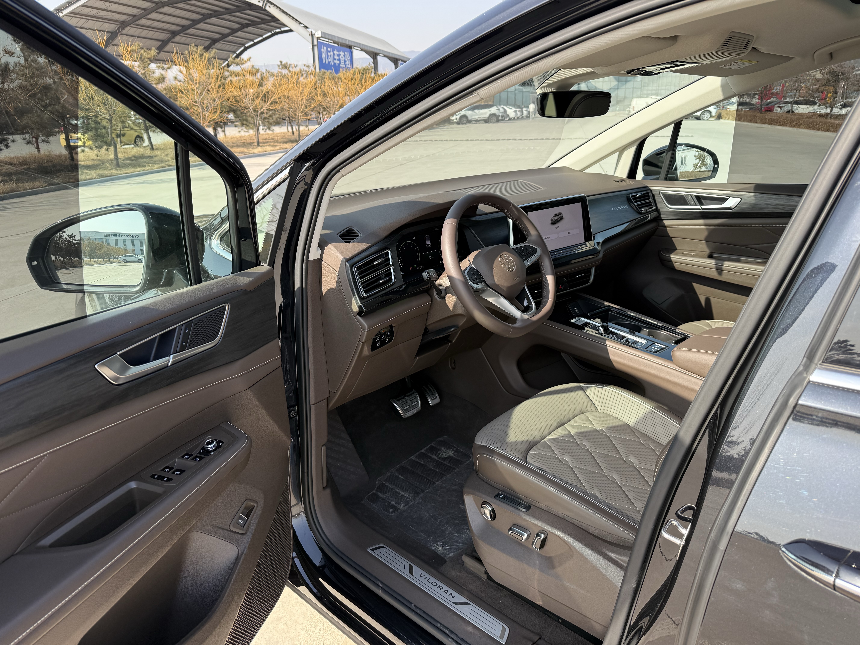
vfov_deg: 56.8
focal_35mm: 24
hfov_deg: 71.6
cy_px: 322
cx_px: 430
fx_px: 596
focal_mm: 6.76
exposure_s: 1/1060
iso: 100
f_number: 1.78
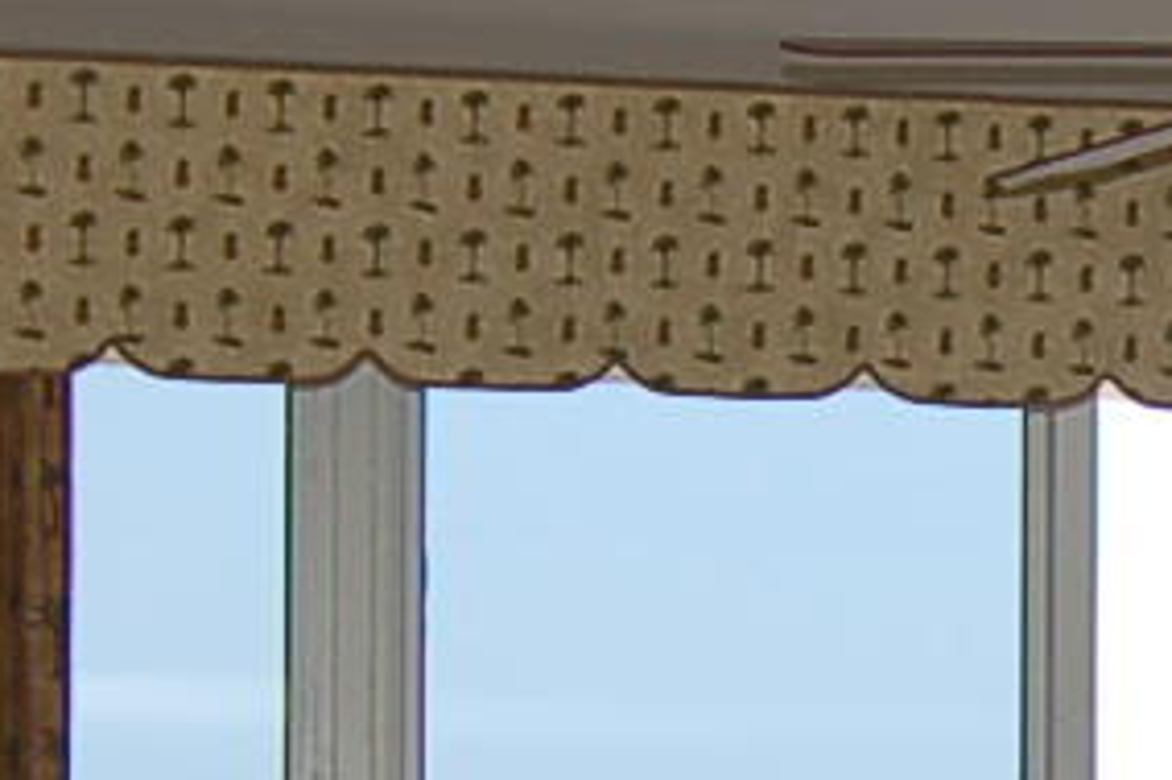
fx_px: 5694
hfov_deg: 11.4
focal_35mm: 175
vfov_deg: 7.7
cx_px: 1539
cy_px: 1069
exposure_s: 1/500
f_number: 5.6
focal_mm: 22
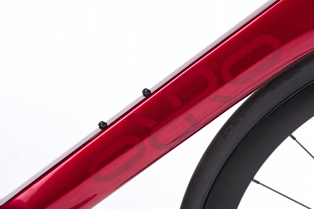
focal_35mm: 105
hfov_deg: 19.5
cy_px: 104
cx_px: 157
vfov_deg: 13.1
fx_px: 916
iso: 100
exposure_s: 1/125
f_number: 10
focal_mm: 105
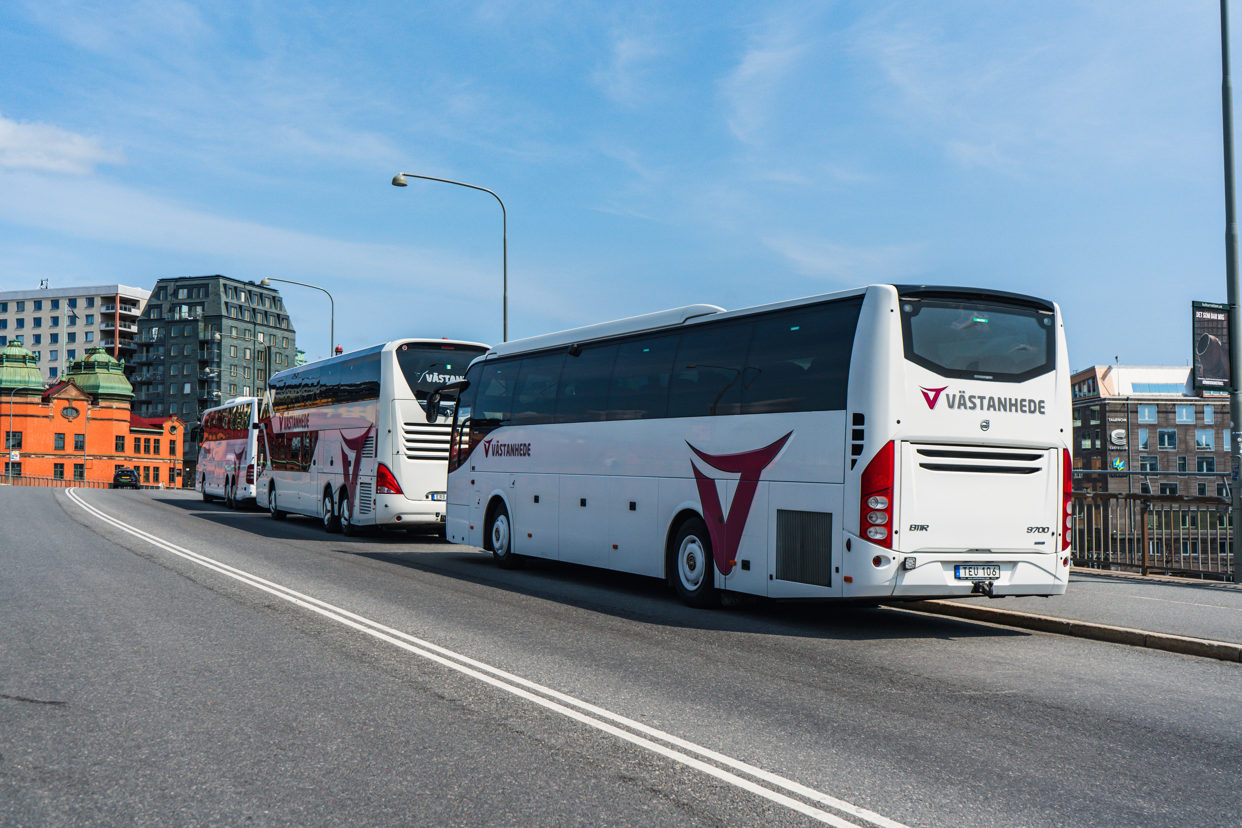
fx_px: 1380
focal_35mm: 40
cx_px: 621
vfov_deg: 33.4
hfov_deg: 48.5
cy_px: 414
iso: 400
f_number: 7.1
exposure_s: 1/2500
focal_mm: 40
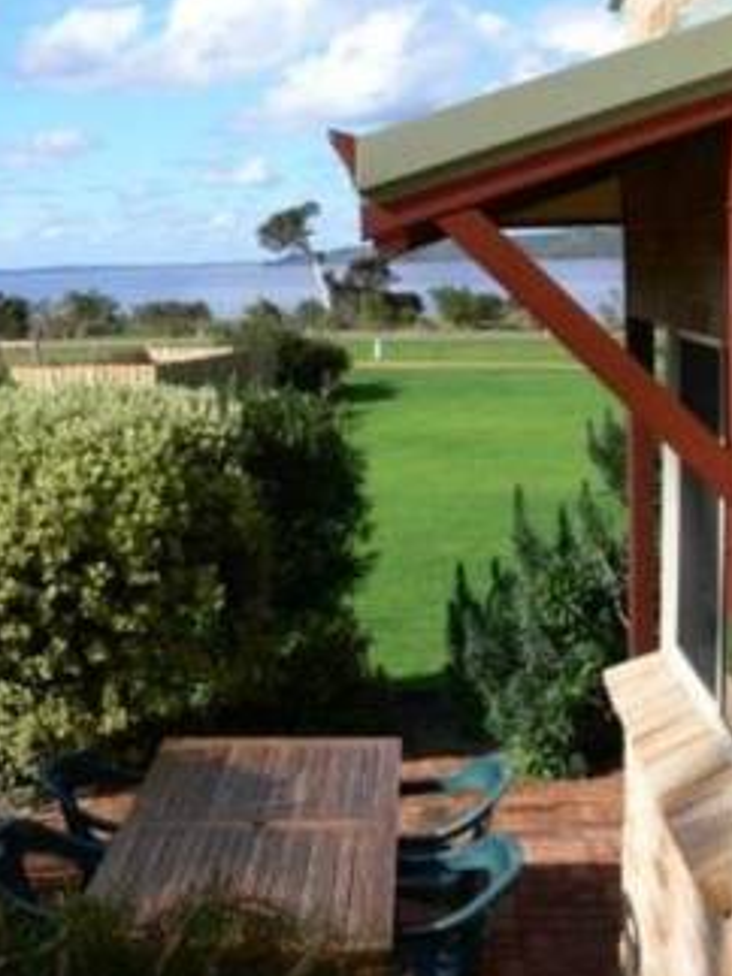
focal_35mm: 52
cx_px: 221
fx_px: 1467
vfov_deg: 36.8
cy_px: 508
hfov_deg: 27.8
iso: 100
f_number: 5.6
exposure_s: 1/320
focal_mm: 7.4
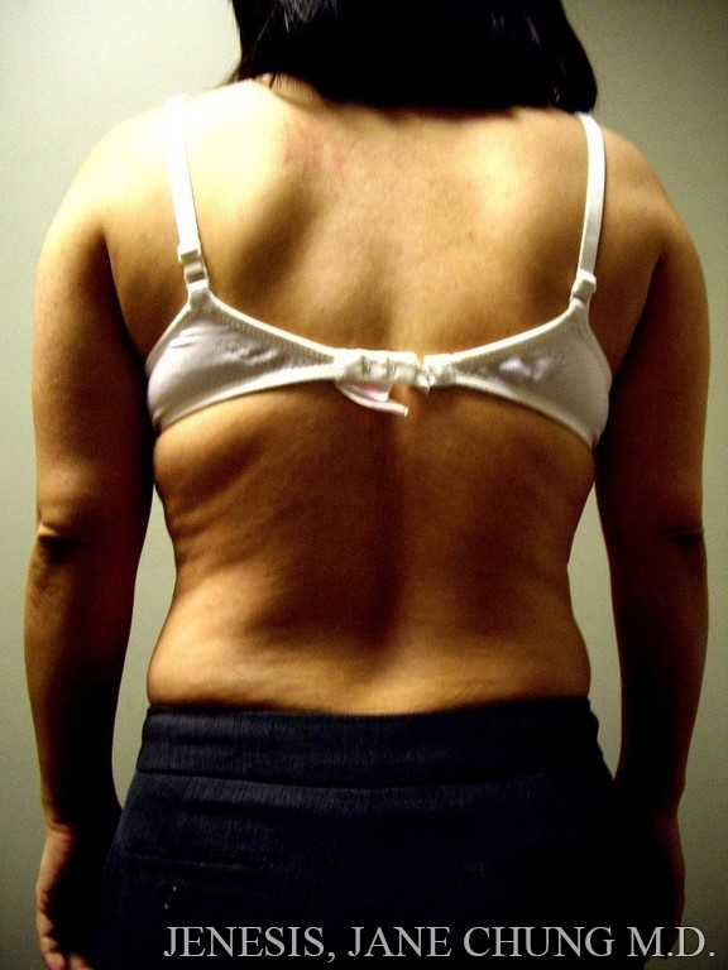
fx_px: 1066
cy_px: 485
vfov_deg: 49.0
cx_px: 364
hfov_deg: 37.7
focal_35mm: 38
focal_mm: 7.9
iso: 400
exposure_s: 1/20
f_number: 2.8
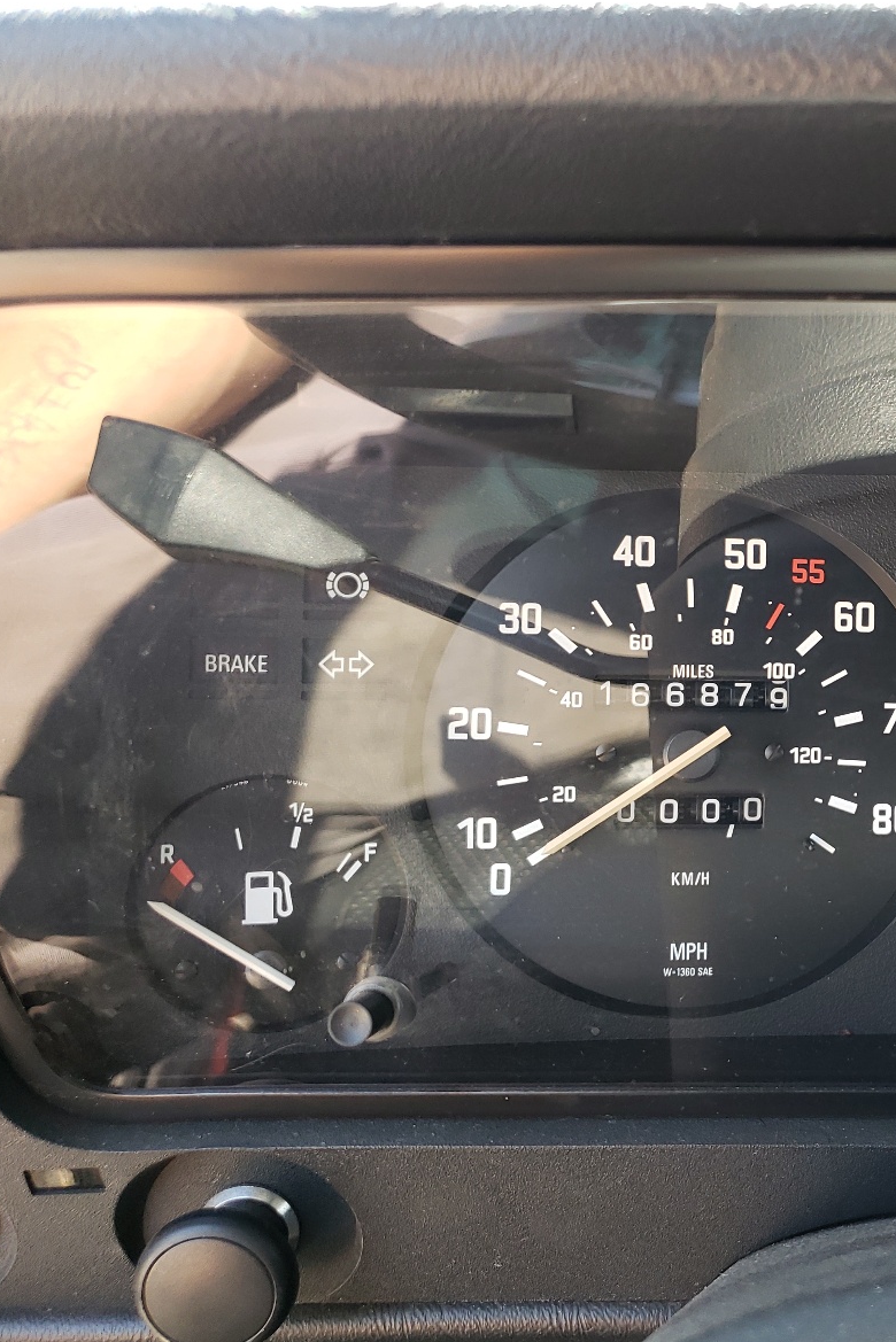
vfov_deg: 51.9
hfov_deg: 33.1
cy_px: 673
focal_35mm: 37
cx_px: 889
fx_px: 1380
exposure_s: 1/100
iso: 71
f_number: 1.5
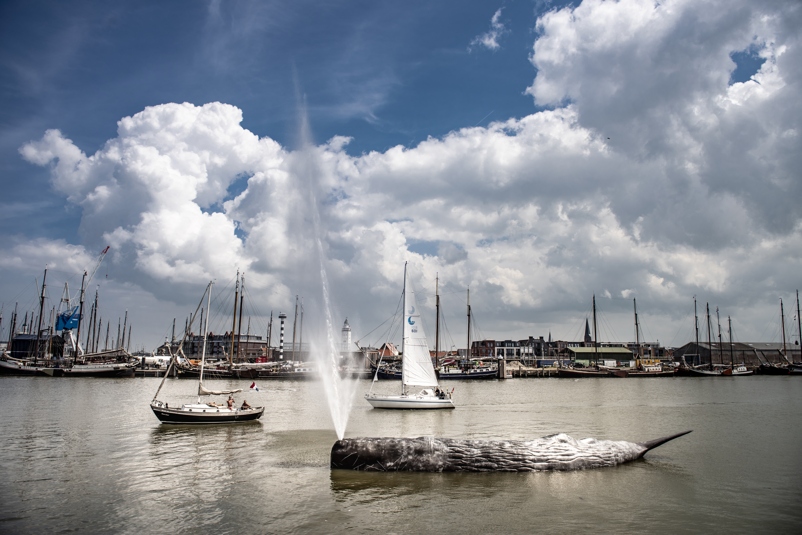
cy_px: 268
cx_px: 401
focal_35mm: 24
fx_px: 535
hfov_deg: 73.7
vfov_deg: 53.2
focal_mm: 24
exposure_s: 1/2500
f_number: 4
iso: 80
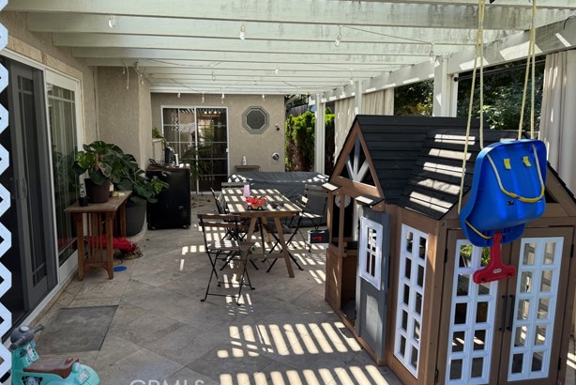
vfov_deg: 49.6
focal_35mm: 26
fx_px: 416
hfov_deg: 69.3
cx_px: 278
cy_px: 177
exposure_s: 1/1192
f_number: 1.78
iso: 80
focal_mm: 6.76
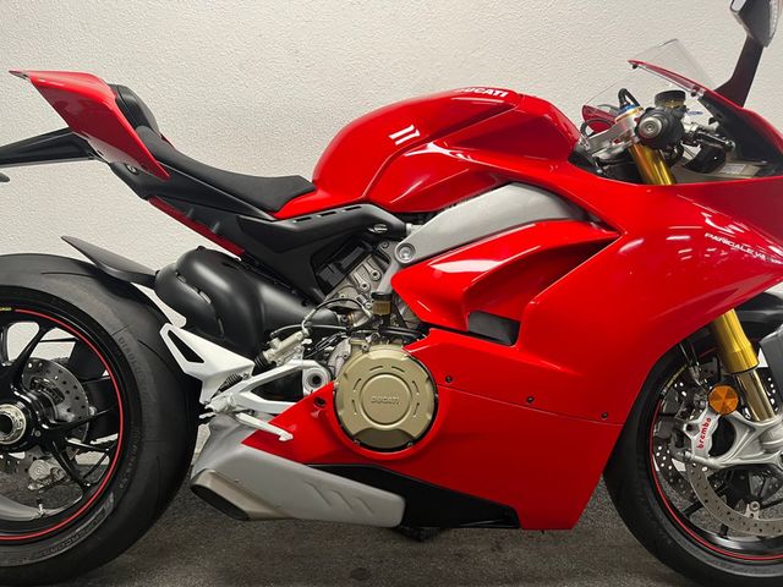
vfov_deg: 53.1
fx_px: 588
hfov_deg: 67.3
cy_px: 294
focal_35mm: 26
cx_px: 392
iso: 125
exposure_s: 1/50
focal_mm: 5.1
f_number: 1.6
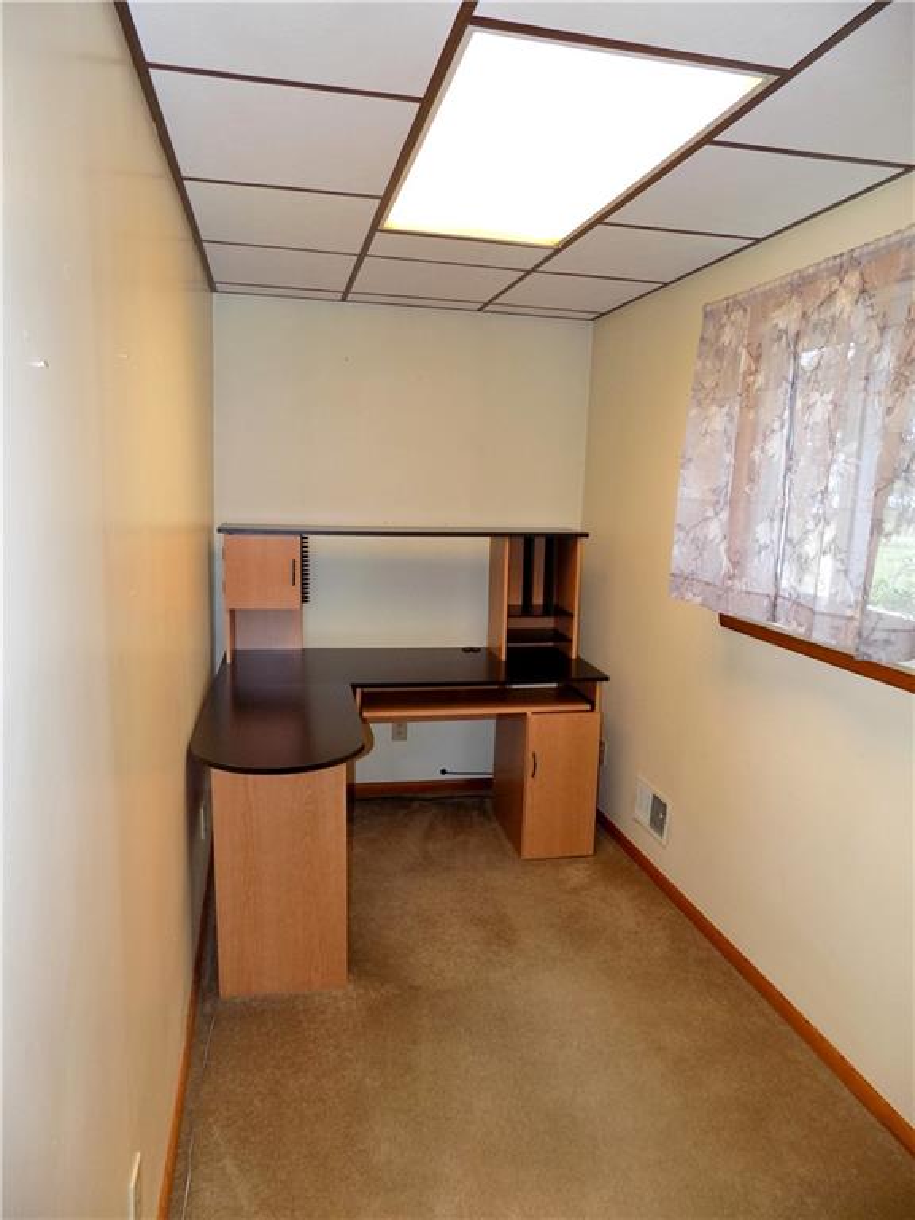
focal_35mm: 23
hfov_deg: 58.9
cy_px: 610
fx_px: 811
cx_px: 458
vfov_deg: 73.9
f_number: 3.1
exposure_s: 1/30
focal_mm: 4
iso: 125
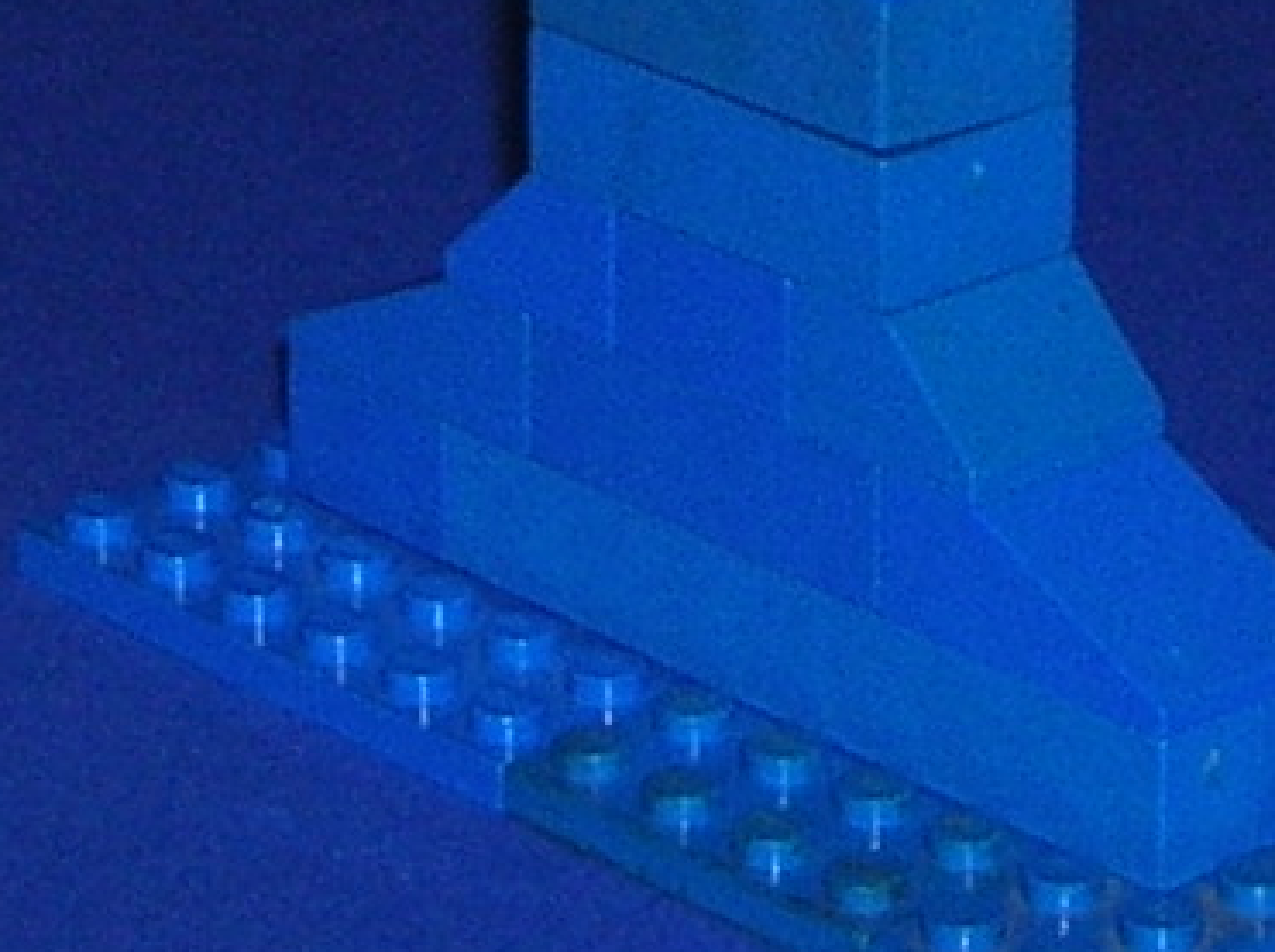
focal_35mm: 216
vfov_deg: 6.4
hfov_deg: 9.1
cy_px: -1557
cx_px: 1316
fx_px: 7943
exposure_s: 1/60.1
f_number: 2.8
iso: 50
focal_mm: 5.8
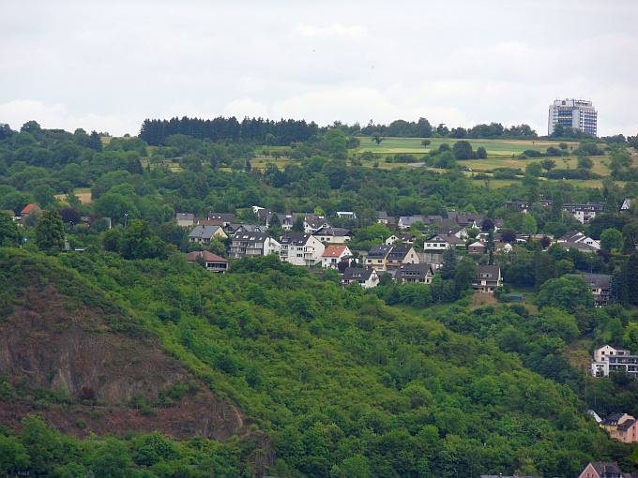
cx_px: 319
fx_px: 4423
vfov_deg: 6.2
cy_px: 239
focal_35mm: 240
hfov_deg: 8.2
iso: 80
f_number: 5.8
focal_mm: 42
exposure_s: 1/250
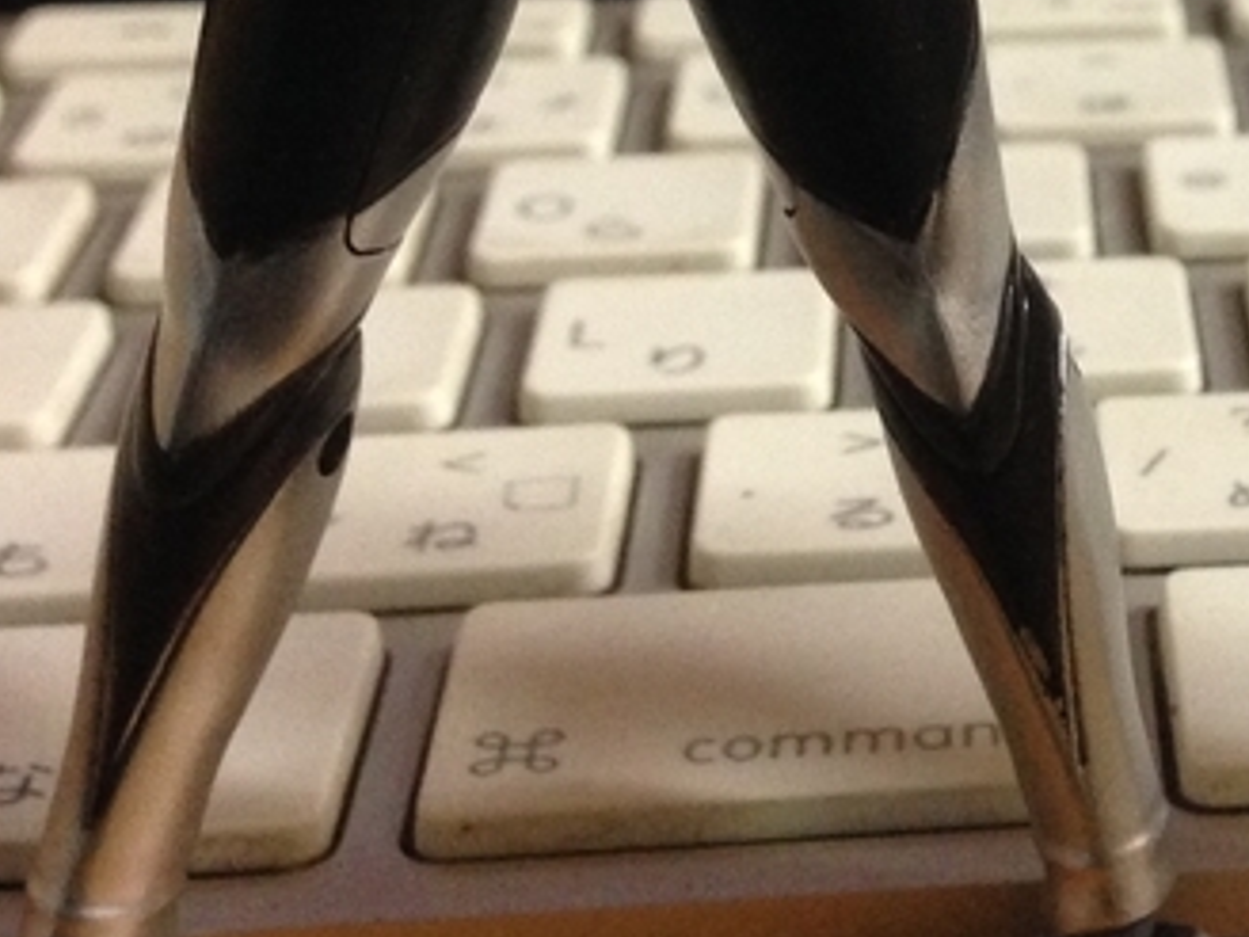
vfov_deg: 13.8
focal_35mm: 103
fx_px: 3716
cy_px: -289
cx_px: 1375
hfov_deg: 18.4
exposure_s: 1/20
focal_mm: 4.12
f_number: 2.4
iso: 250
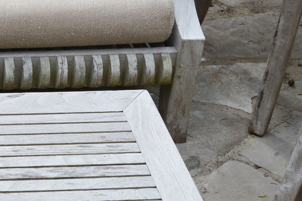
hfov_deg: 20.0
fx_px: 755
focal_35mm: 90
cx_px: -129
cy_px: -67
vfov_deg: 14.5
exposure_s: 1/250
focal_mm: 18
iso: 180
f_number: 8
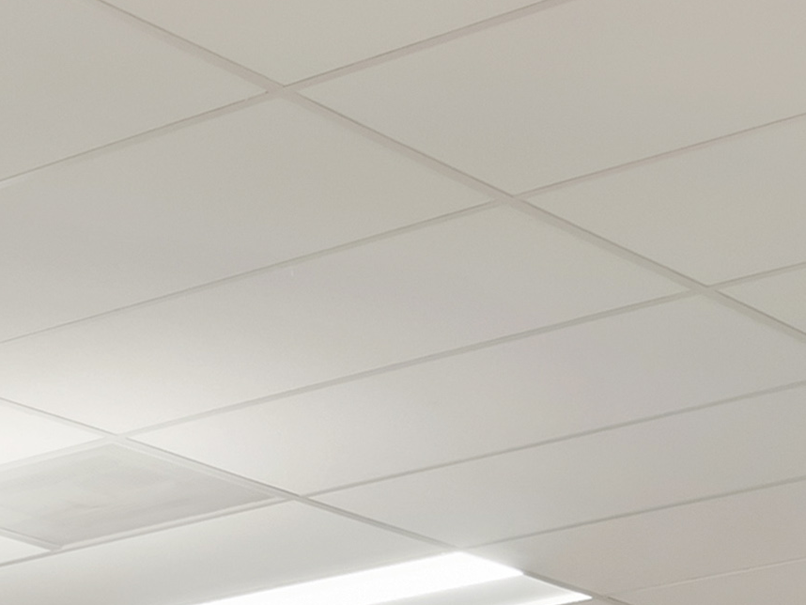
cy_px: 1518
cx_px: -545
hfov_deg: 14.0
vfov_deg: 10.0
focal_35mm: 128
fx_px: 2981
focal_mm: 19
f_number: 11
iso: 400
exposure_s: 1/6
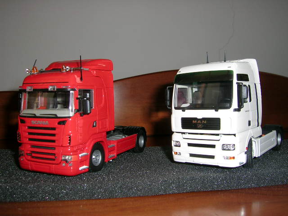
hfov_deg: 52.6
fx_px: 291
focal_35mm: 35
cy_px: 108
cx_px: 144
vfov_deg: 40.7
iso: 50
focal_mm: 5.4
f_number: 4.8
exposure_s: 1/60.1
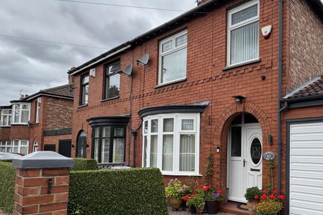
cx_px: 255
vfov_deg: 47.3
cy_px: 140
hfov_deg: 62.1
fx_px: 242
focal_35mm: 27
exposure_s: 1/796
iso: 40
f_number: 2.2
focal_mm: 2.22
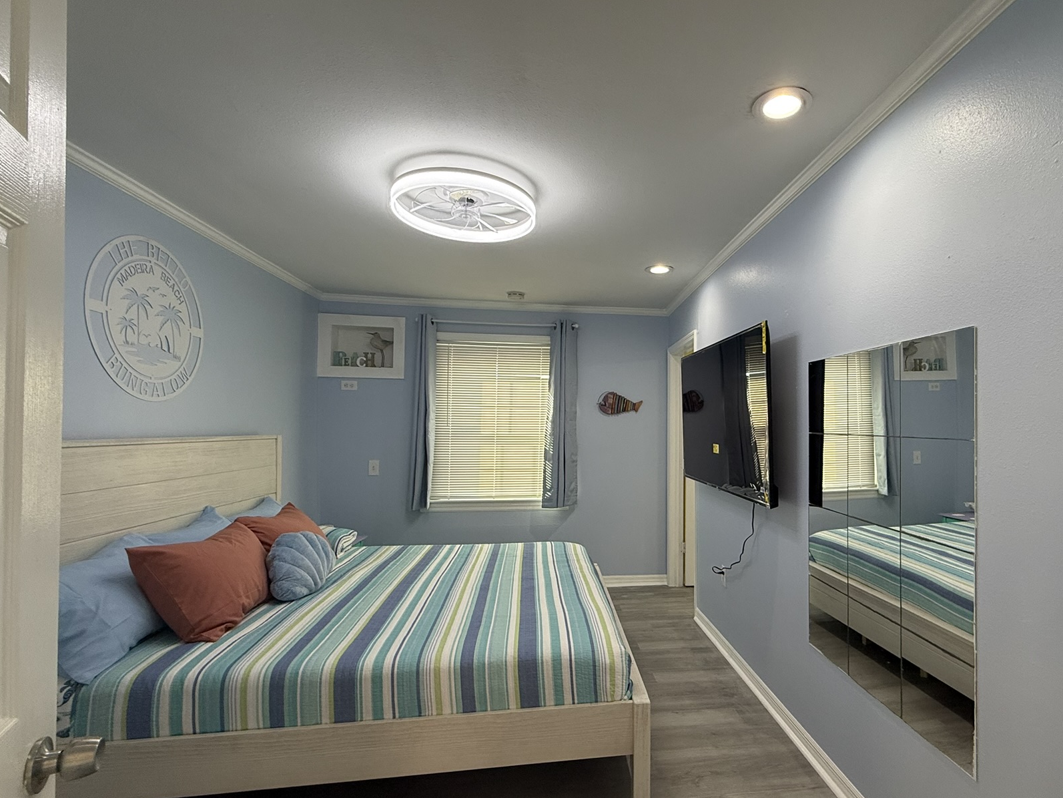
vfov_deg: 71.5
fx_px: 553
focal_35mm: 18
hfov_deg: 86.8
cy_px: 427
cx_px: 633
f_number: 2.2
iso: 100
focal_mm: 2.22
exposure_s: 1/120
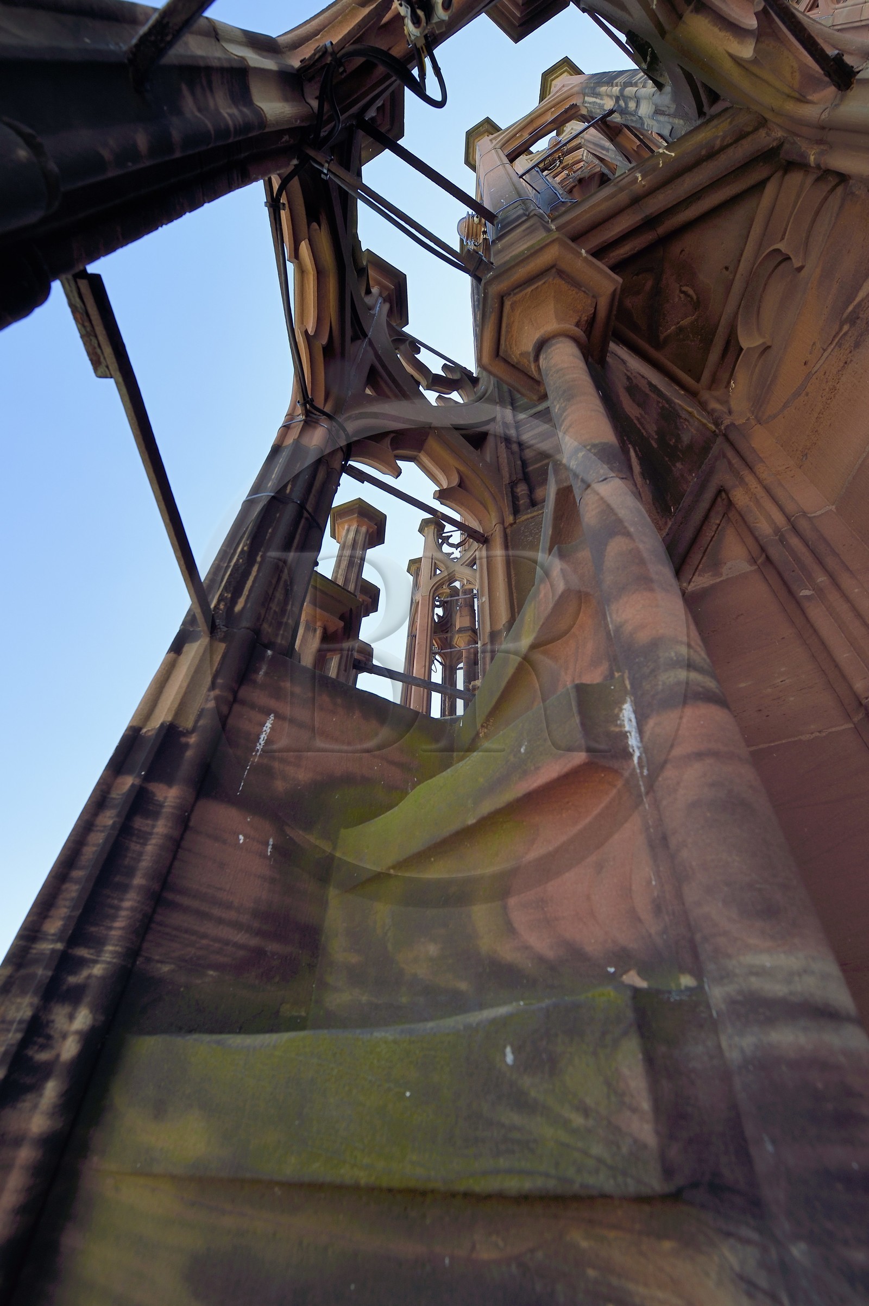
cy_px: 653
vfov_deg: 104.3
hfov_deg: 81.1
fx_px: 507
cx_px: 434
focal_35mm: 14
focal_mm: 14
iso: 200
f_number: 9
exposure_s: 1/160
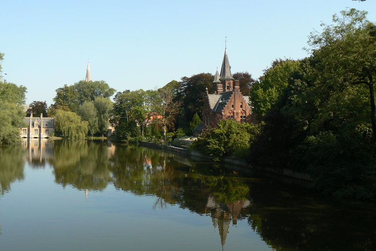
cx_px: 186
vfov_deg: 35.1
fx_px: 397
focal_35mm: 38
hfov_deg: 50.7
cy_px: 121
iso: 80
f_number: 5.6
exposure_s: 1/320
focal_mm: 6
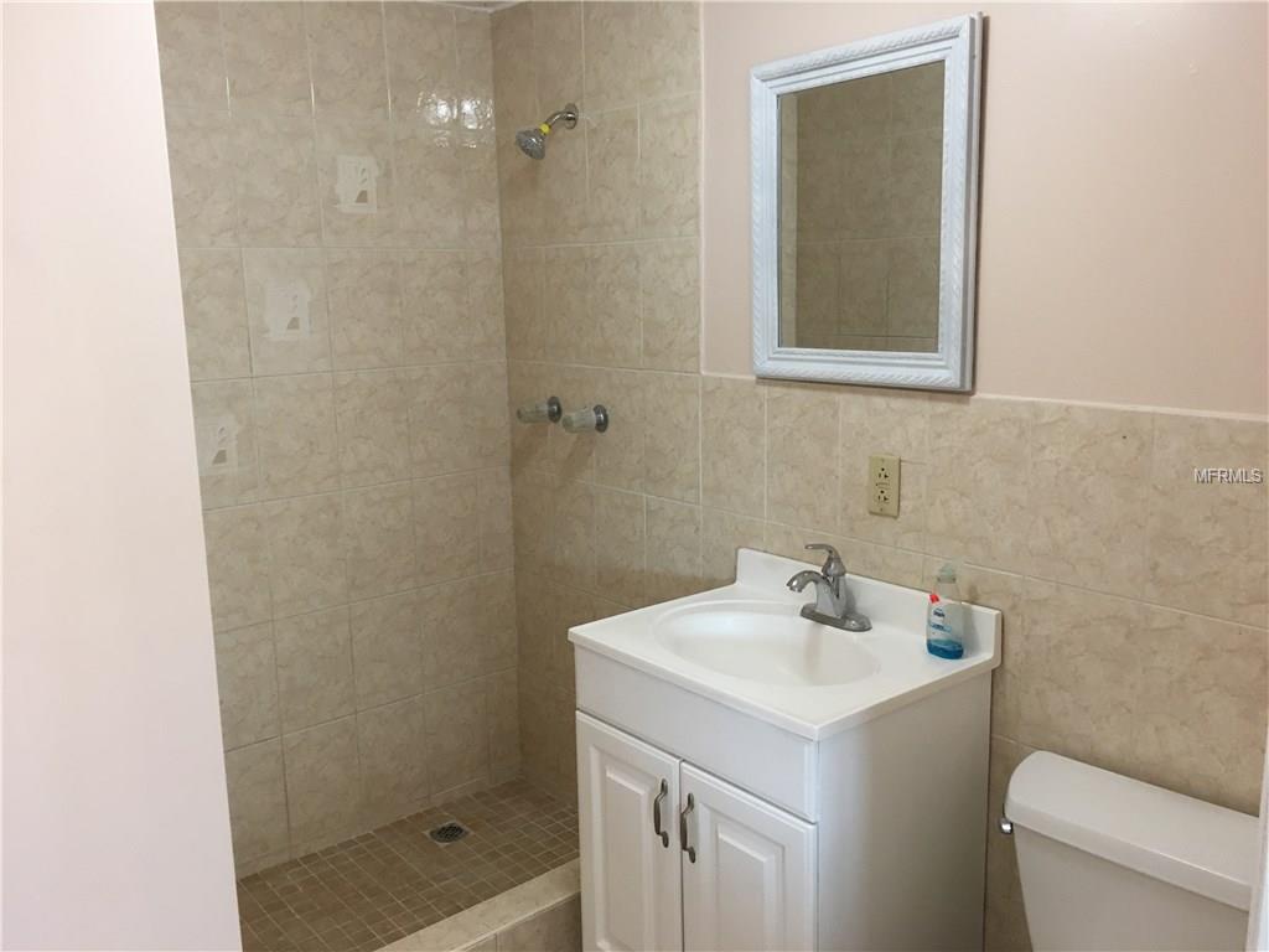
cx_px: 634
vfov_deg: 48.2
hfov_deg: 61.7
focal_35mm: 29
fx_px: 1063
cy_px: 476
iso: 100
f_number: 2.2
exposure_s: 1/30
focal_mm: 4.15
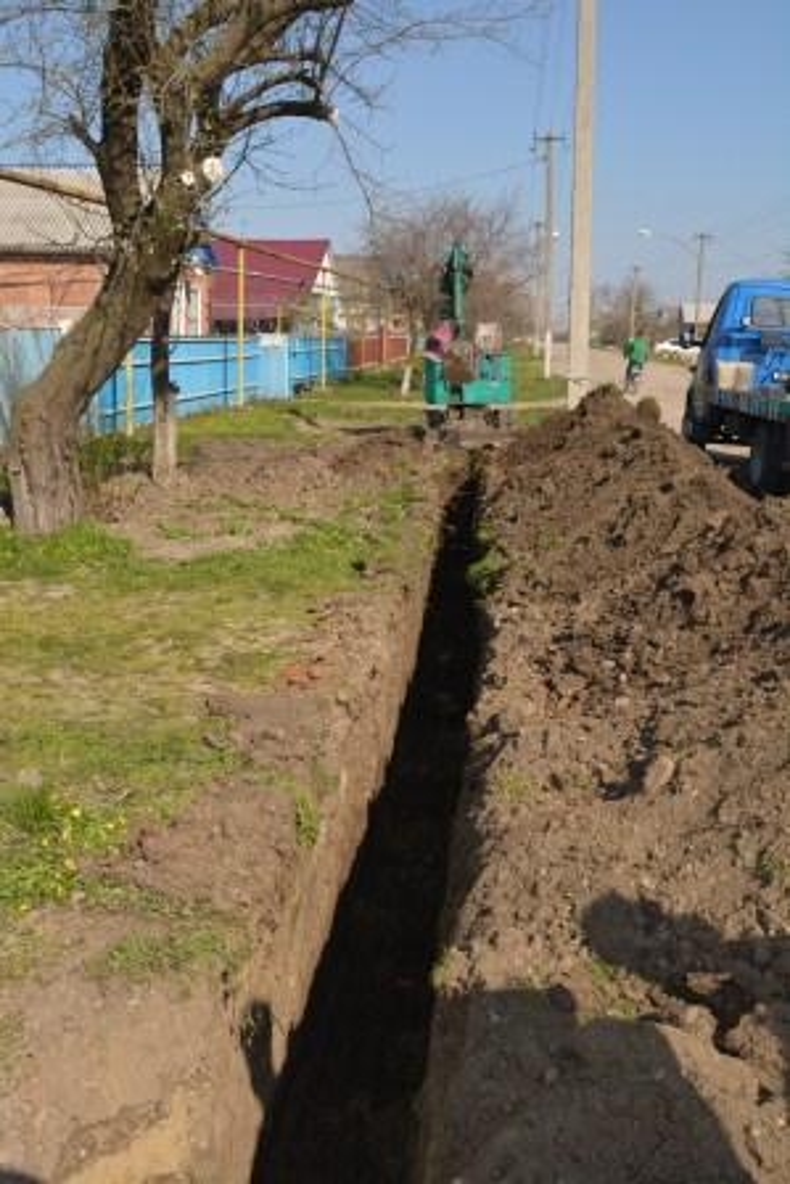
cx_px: 395
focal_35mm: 36
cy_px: 592
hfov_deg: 36.9
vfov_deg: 53.1
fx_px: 1184
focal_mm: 24
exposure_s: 1/200
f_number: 10
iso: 100
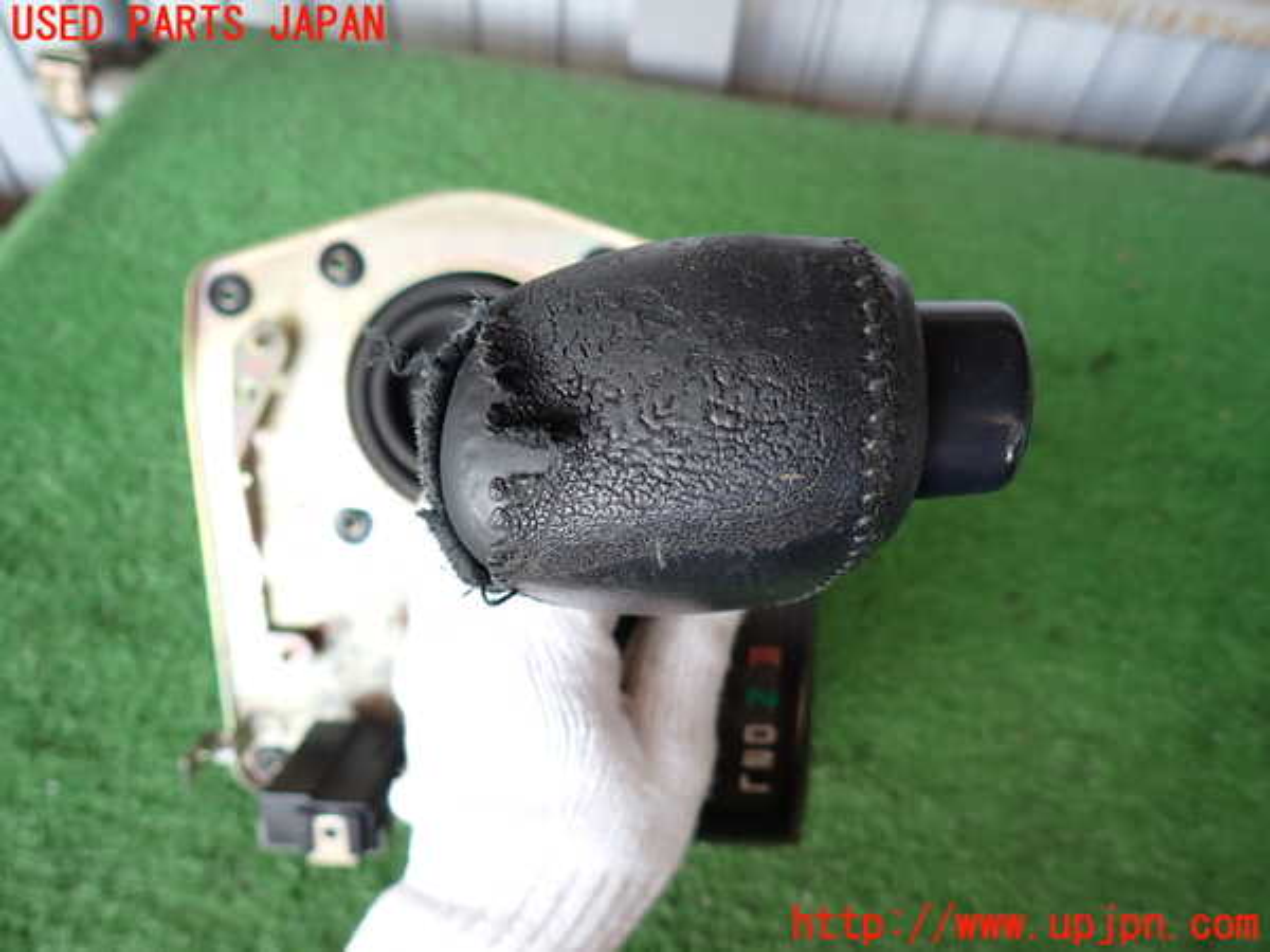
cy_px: 476
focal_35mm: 25
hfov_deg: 69.4
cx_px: 635
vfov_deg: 54.9
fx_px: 917
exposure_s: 1/80
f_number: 2
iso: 100
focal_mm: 4.5
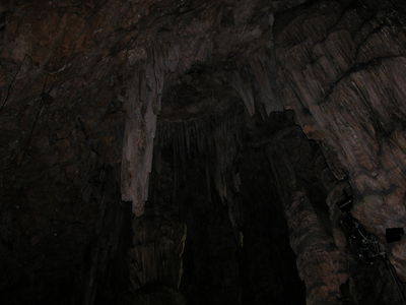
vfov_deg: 40.7
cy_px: 152
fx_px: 411
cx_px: 203
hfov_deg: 52.6
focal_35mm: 35
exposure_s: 1/60
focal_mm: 8.9
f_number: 2.8
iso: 200
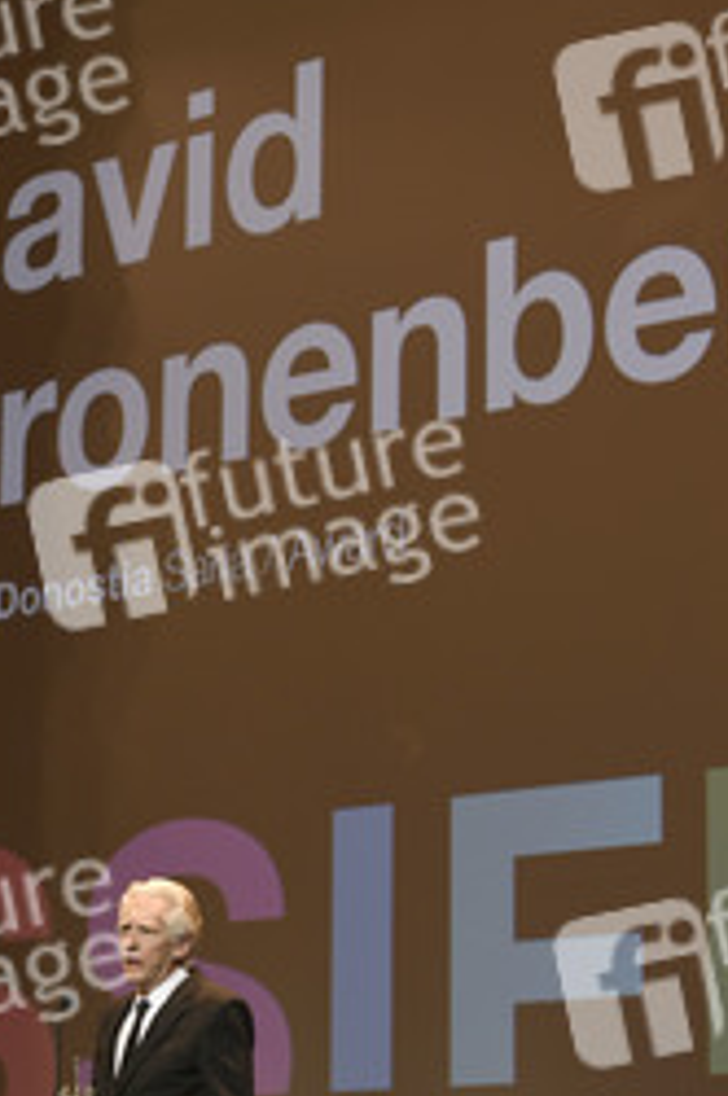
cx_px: 382
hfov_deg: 12.2
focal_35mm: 112
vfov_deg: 18.2
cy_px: 745
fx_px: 3407
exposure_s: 1/160
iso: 1250
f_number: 5
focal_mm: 70
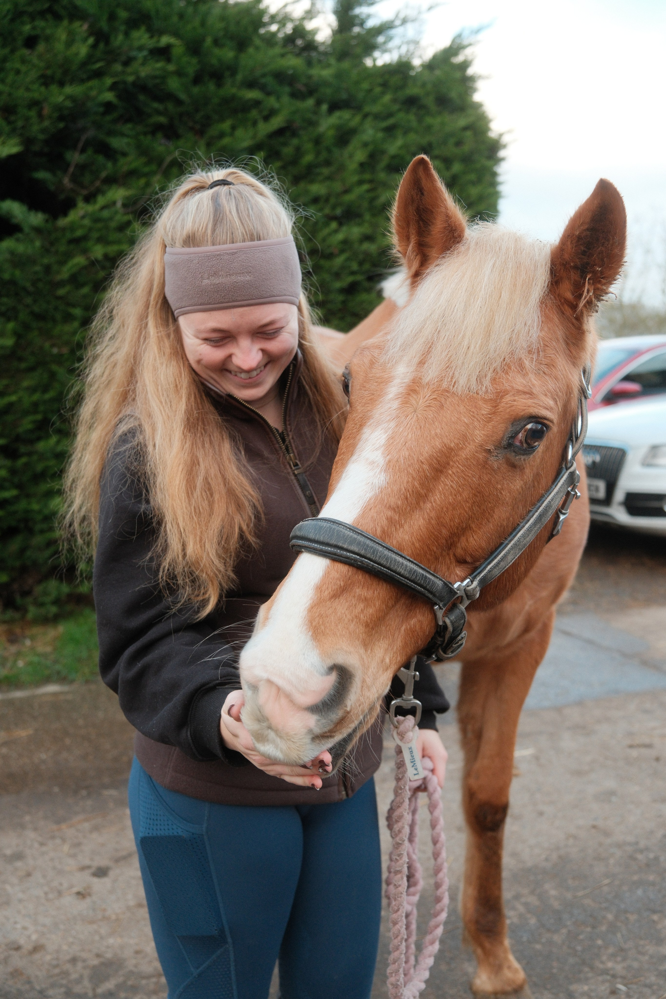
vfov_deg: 57.2
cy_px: 500
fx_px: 916
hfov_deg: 40.0
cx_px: 333
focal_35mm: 33
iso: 1000
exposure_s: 1/500
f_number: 2.8
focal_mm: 21.9
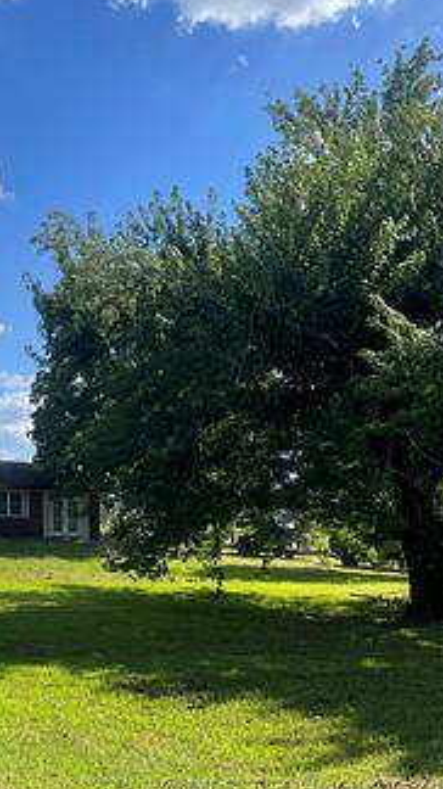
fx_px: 878
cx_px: -58
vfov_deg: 48.3
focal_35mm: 42
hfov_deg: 25.9
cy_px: 359
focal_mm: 5.1
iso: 32
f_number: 1.6
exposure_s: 1/2597
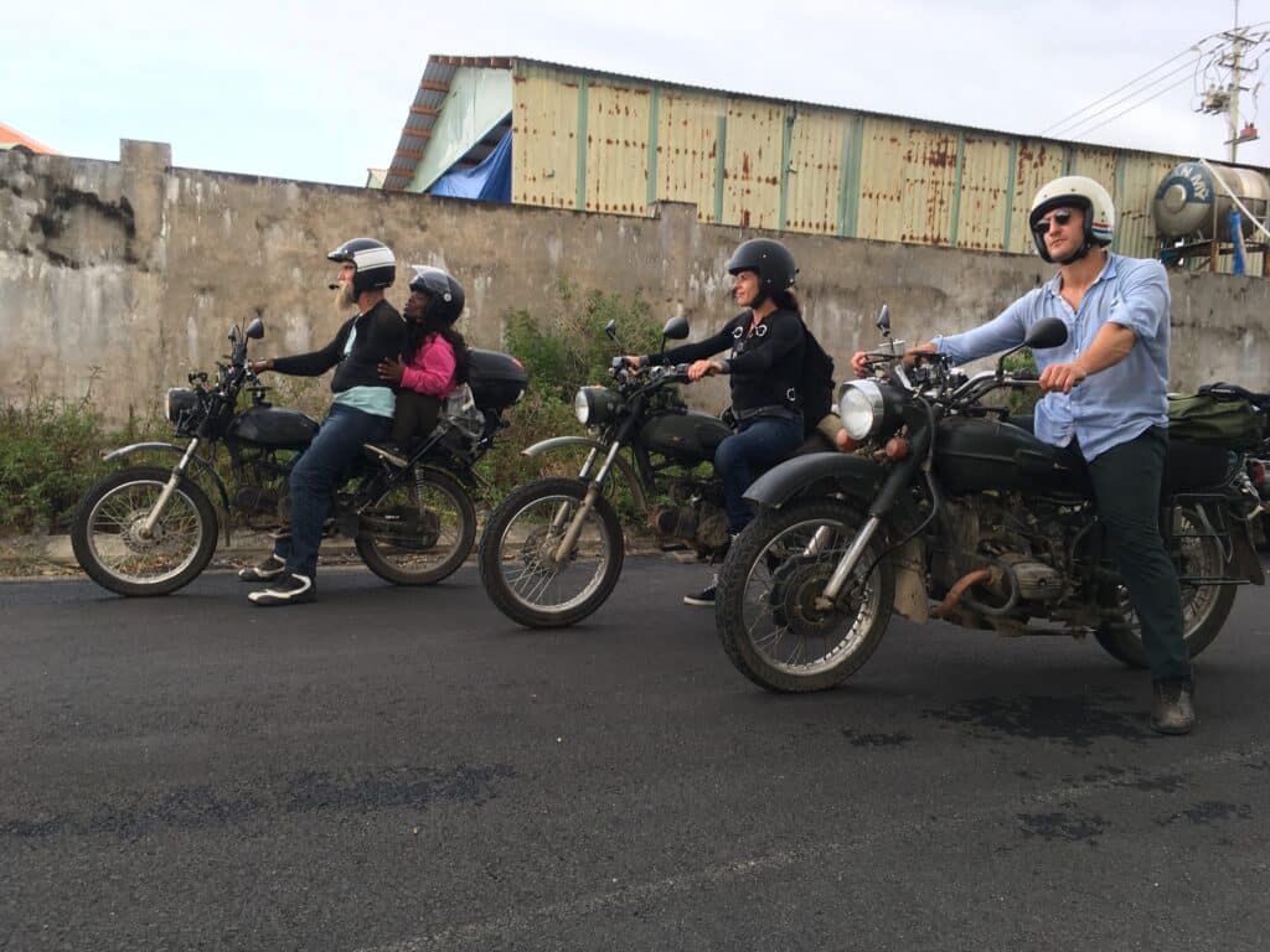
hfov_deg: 61.7
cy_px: 476
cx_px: 635
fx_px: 1064
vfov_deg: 48.2
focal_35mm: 29
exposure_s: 1/50
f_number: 2.2
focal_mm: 4.15
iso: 25
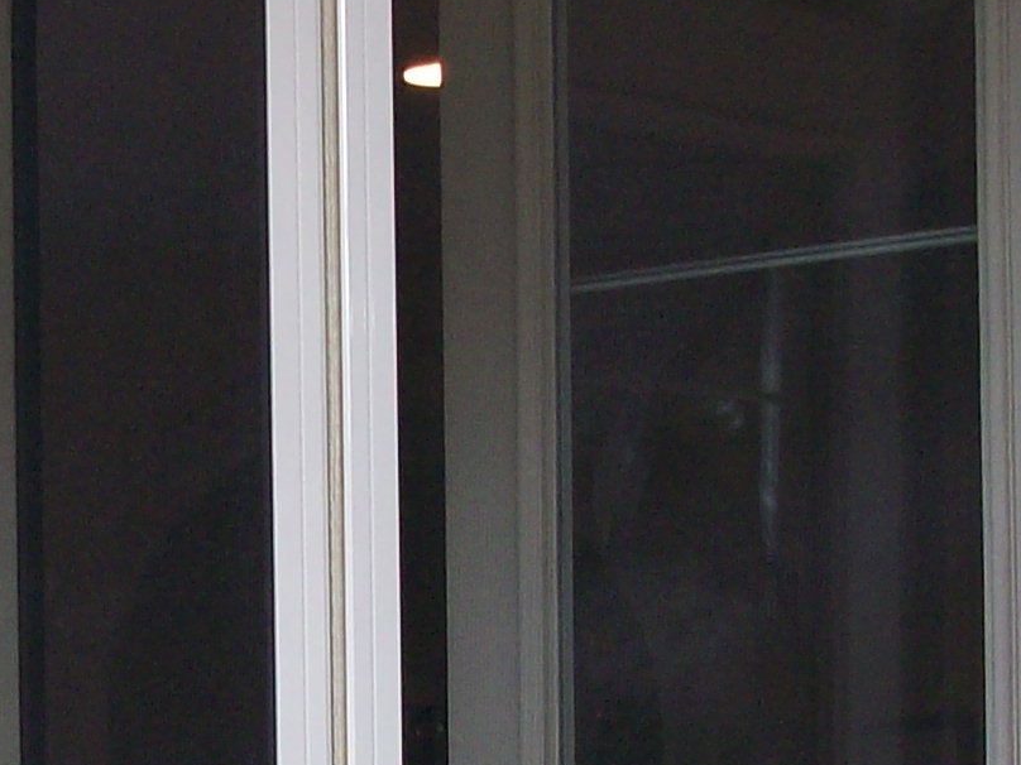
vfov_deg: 10.5
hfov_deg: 14.2
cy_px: 1014
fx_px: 4070
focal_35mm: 138
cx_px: 202
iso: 64
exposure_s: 1/61.2
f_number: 2.8
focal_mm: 5.7
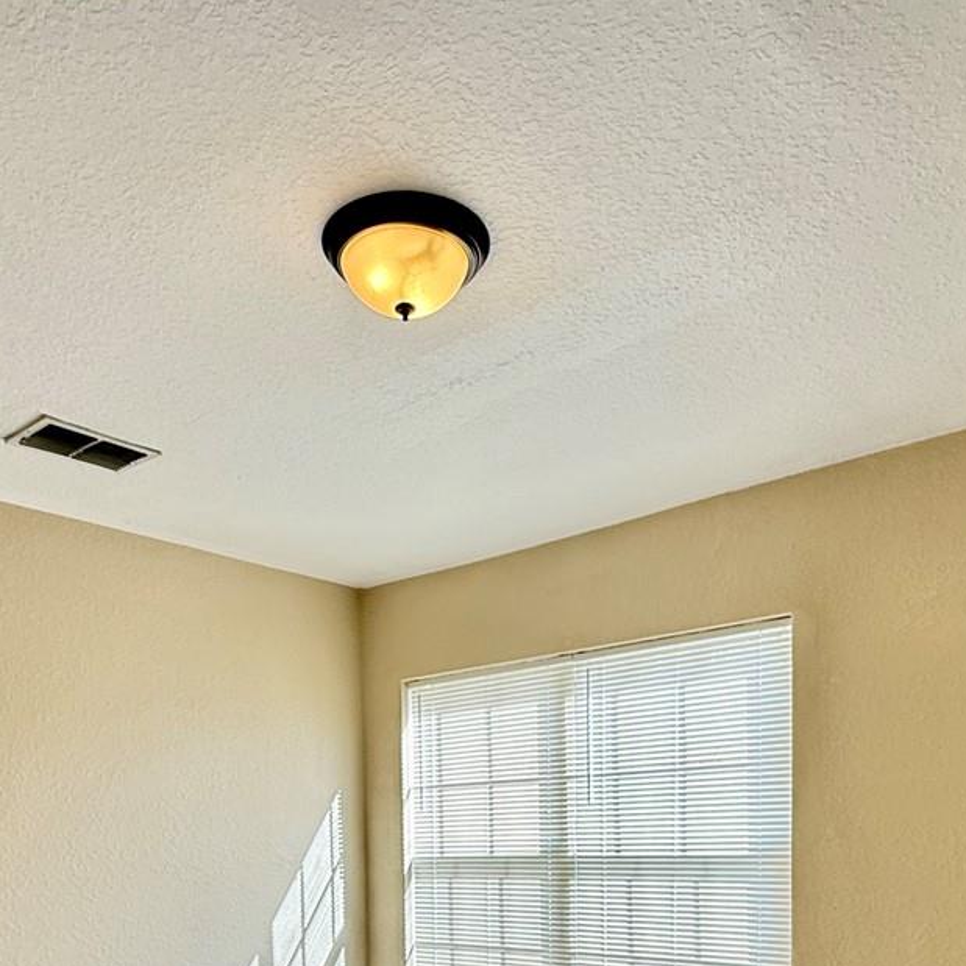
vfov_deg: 45.5
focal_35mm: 32
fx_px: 1010
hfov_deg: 51.1
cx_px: 462
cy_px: 899
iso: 80
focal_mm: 2.22
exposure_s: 1/99
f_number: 2.2
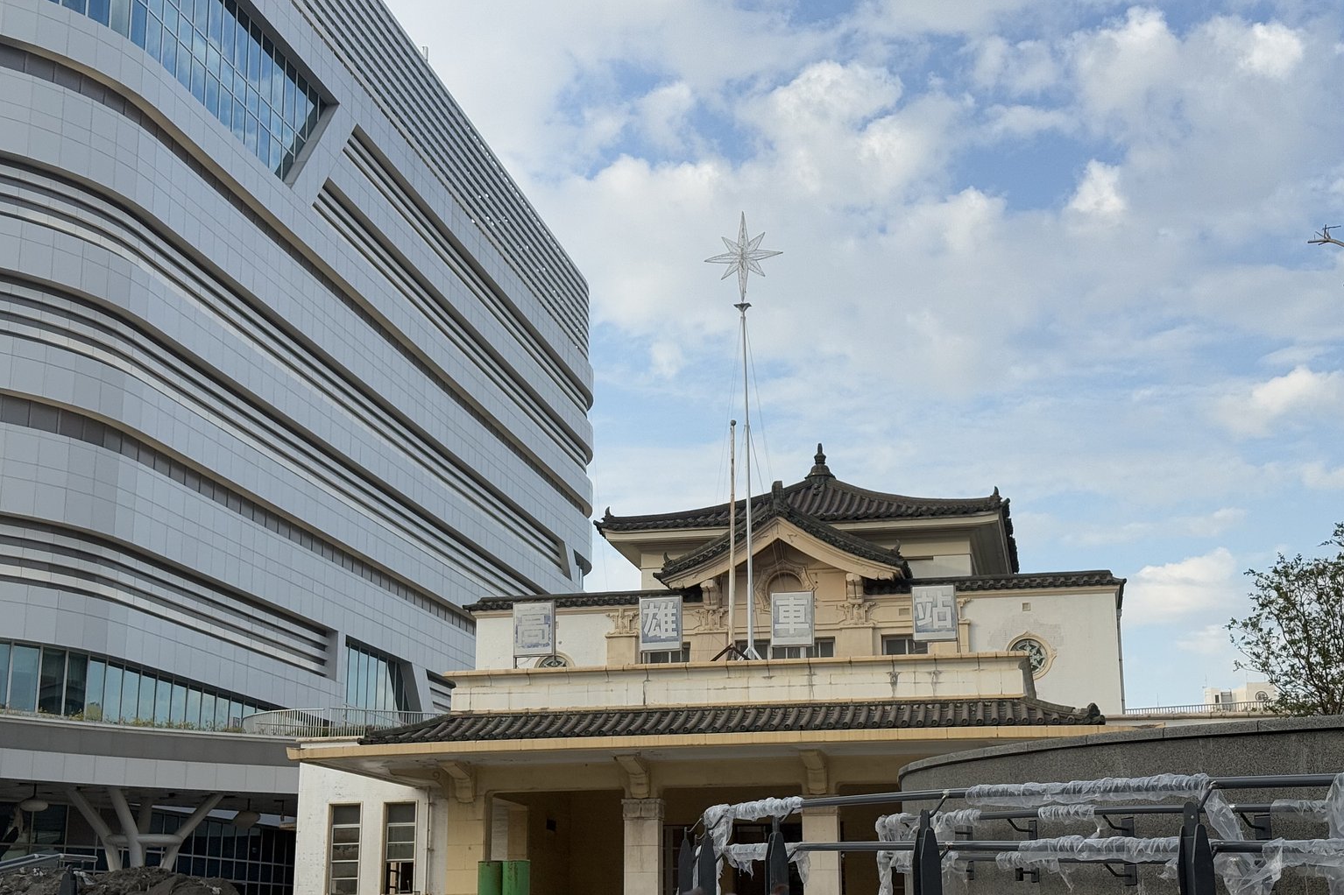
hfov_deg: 39.6
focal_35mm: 50
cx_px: 672
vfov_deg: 27.0
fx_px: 1866
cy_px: 504
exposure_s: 1/2342
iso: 64
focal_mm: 6.76
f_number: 1.78
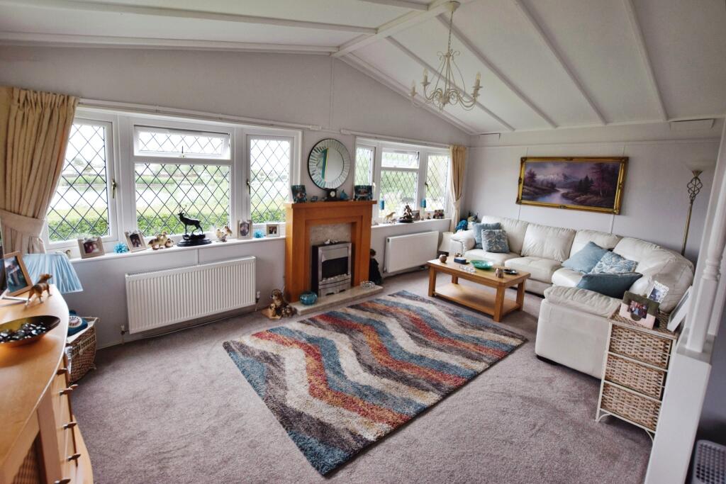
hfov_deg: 100.4
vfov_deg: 77.3
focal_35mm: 15
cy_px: 242
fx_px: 303
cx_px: 363
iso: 400
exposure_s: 1/125
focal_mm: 10
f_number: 5.6
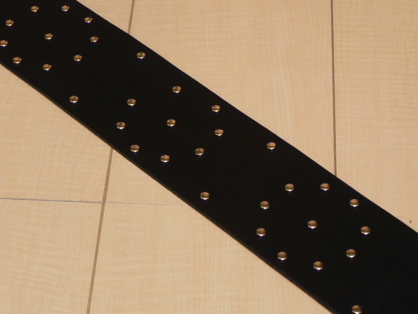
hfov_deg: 18.7
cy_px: 157
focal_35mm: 105
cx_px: 209
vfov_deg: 14.1
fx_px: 1268
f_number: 4
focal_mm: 18.8
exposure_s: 1/25.5
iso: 400
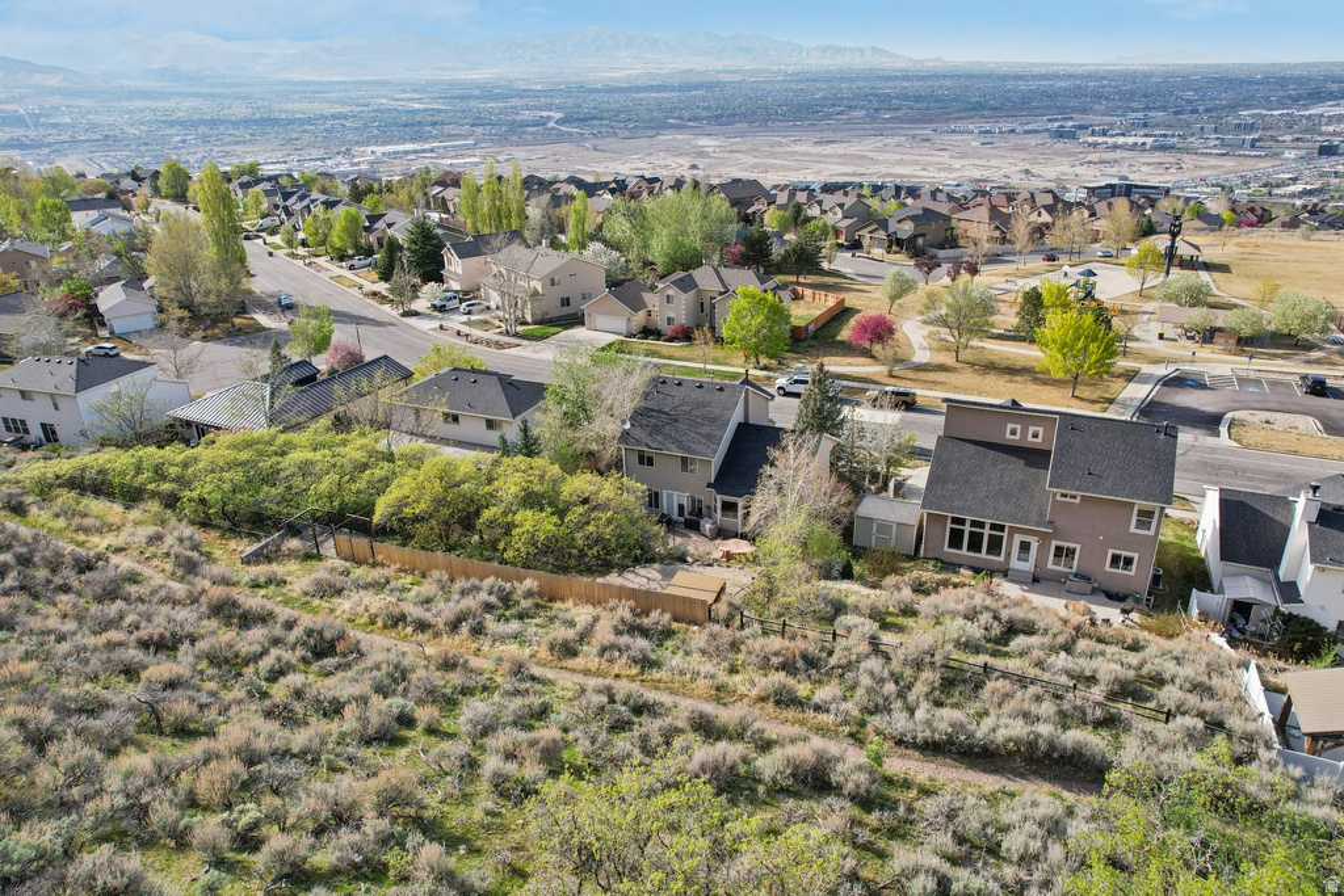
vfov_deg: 57.2
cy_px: 448
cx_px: 672
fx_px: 821
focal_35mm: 22
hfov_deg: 78.6
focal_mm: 8.4
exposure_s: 1/1500
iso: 150
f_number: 2.8
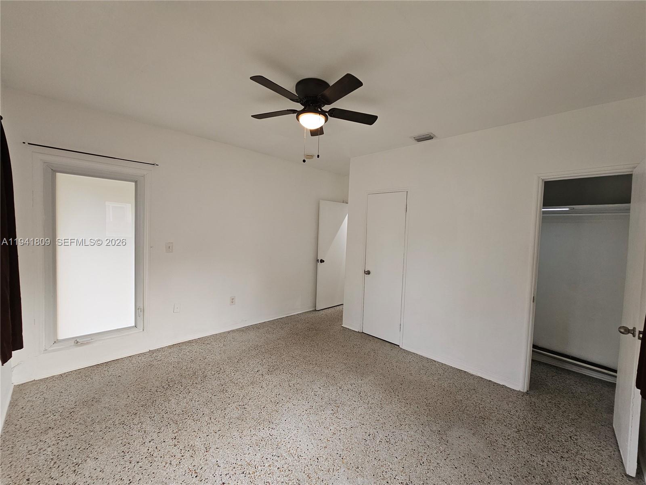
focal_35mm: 13
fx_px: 243
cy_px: 242
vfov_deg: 89.9
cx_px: 323
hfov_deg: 106.2
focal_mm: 2.2
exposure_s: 1/77.4
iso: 125
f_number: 2.2
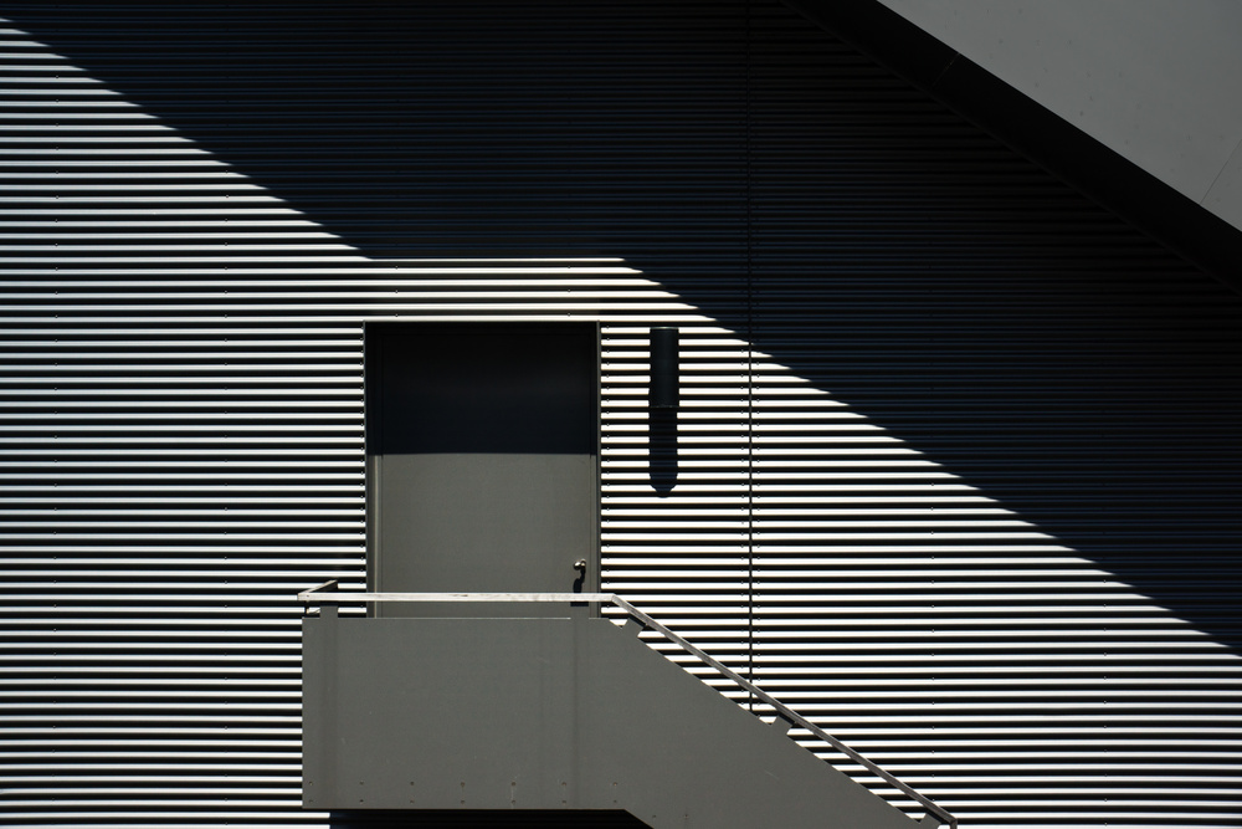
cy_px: 414
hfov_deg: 37.8
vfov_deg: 25.8
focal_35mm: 52
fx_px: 1811
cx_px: 621
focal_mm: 35
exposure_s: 1/320
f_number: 9
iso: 200
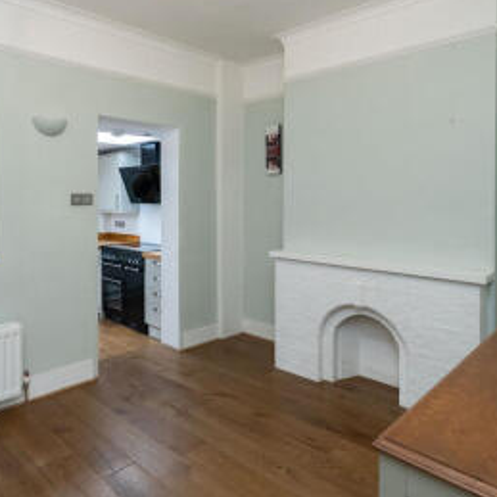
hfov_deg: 62.0
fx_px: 406
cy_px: 202
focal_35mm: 25
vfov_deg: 62.5
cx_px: 184
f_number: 7.1
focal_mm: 16
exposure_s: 1/20
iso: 1250
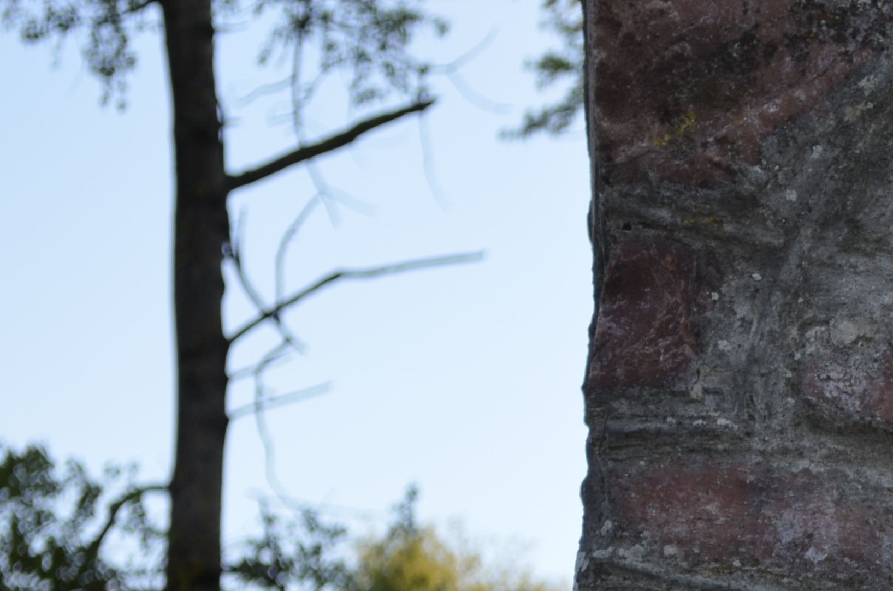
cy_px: 791
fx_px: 5372
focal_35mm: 217
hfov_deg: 9.3
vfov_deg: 6.2
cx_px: 1246
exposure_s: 1/125
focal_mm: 48
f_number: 5.3
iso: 220
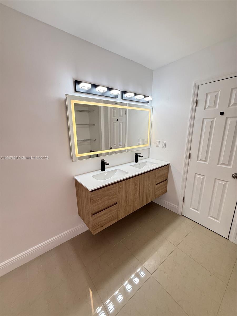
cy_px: 158
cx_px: 118
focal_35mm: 14
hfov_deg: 85.7
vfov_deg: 102.1
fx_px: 128
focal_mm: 2.22
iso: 160
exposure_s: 1/120
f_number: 2.2
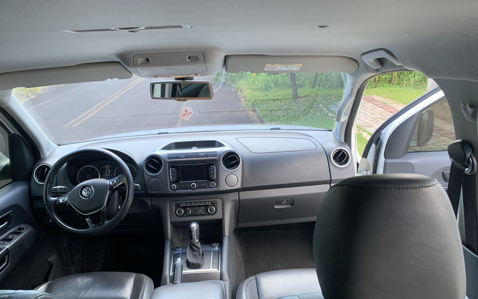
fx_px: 365
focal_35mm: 28
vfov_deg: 44.3
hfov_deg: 66.5
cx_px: 236
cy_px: 176
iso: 80
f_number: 1.8
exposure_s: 1/121
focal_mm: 4.25
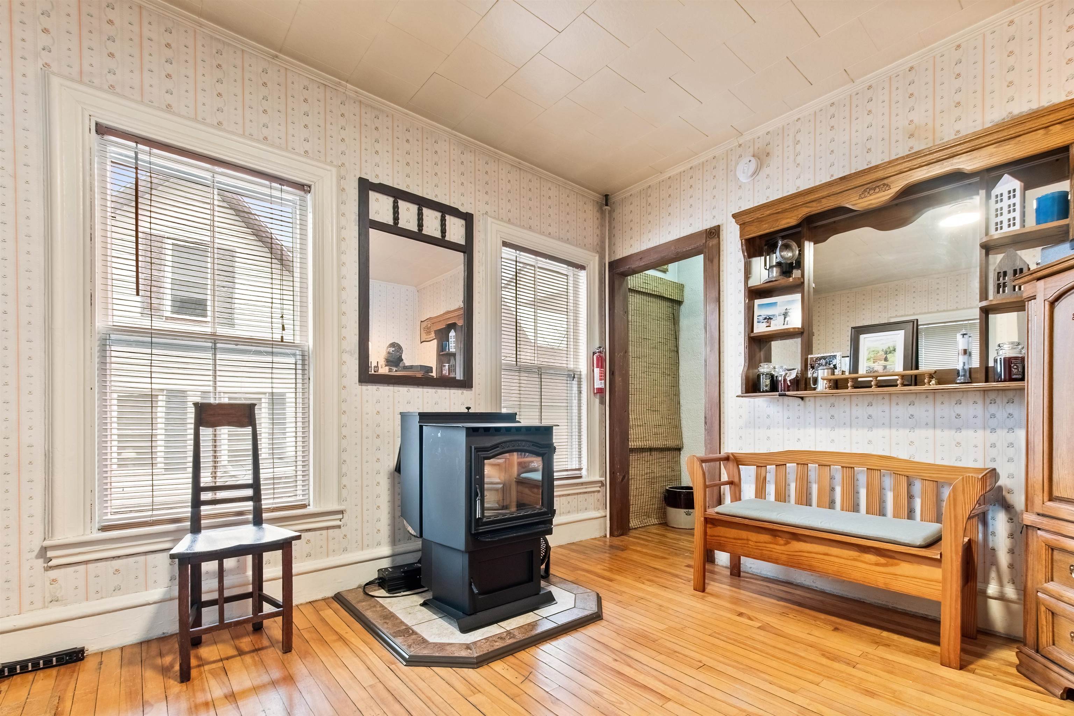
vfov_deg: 77.3
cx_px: 537
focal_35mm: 15
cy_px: 358
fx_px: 447
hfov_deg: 100.4
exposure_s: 1.3
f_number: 9
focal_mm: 10
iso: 250
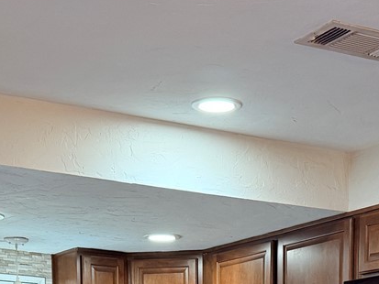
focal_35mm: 93
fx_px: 1019
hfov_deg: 21.0
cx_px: 231
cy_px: 507
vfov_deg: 14.1
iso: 400
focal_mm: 6.76
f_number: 1.78
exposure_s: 1/60
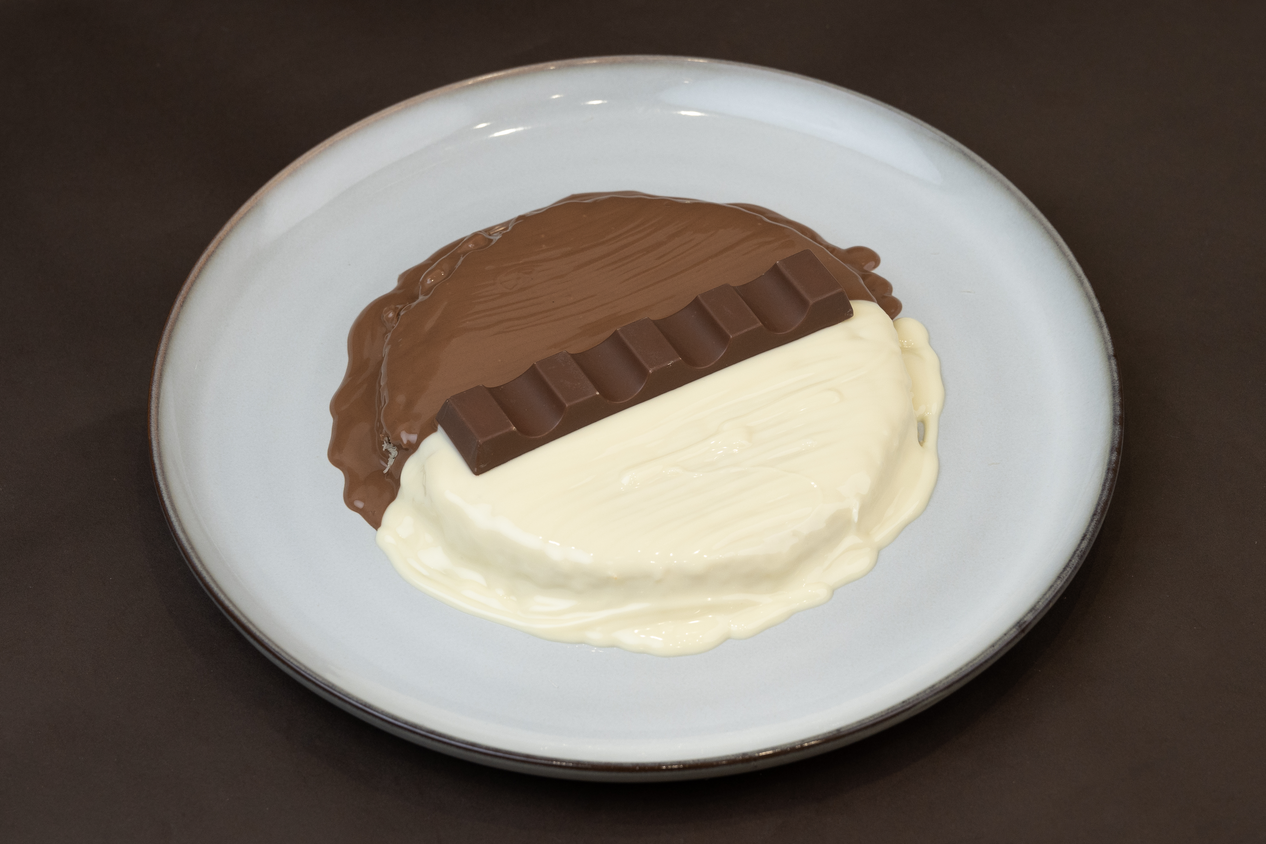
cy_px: 422
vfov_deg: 19.5
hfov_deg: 28.8
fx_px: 2461
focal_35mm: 70
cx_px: 633
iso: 800
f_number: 7.1
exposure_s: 1/320
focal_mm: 70
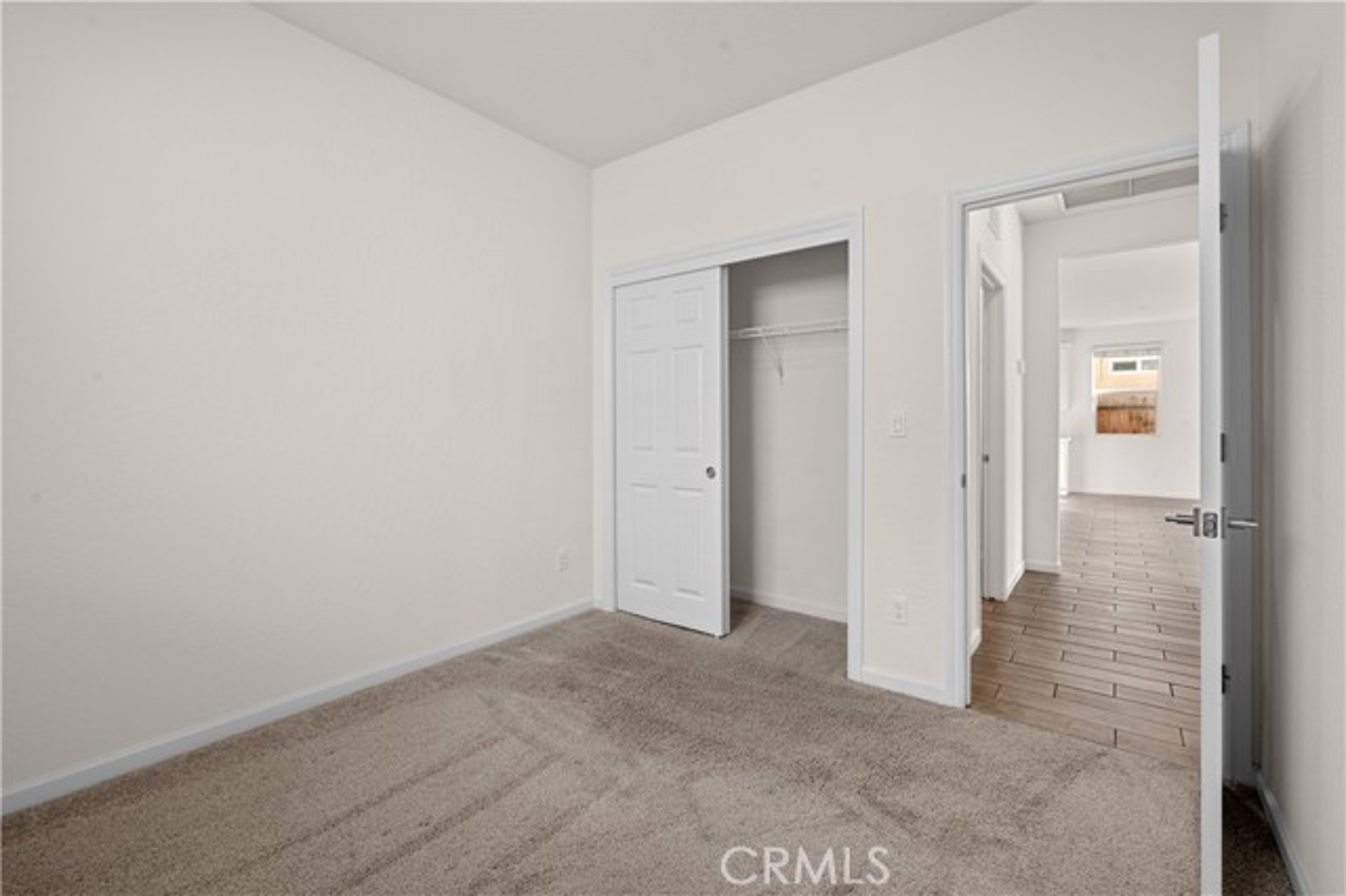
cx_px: 673
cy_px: 448
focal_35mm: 15
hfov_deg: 100.4
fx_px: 561
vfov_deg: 77.3
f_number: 9
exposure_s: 1/8
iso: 250
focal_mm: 15
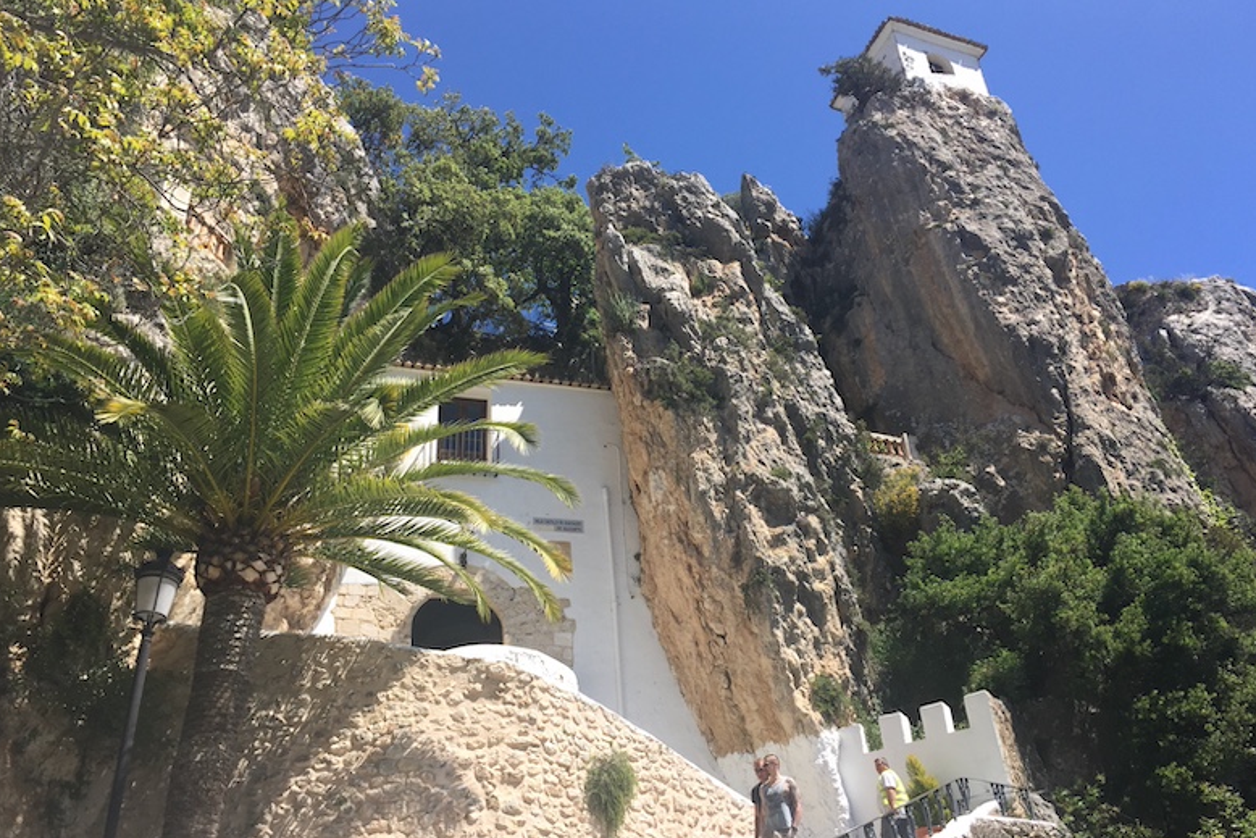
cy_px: 433
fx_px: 1082
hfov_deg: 60.3
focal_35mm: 31
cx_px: 628
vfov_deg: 42.3
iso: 32
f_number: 2.2
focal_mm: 4.15
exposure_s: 1/1412
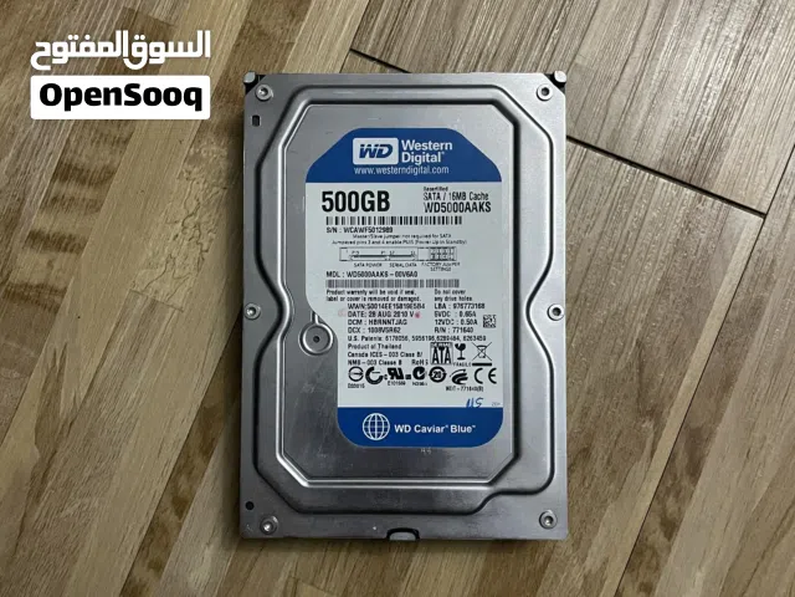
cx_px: 398
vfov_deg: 53.1
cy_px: 298
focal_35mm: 26
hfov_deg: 67.3
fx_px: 597
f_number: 1.6
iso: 500
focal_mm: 4.2
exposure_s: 1/33
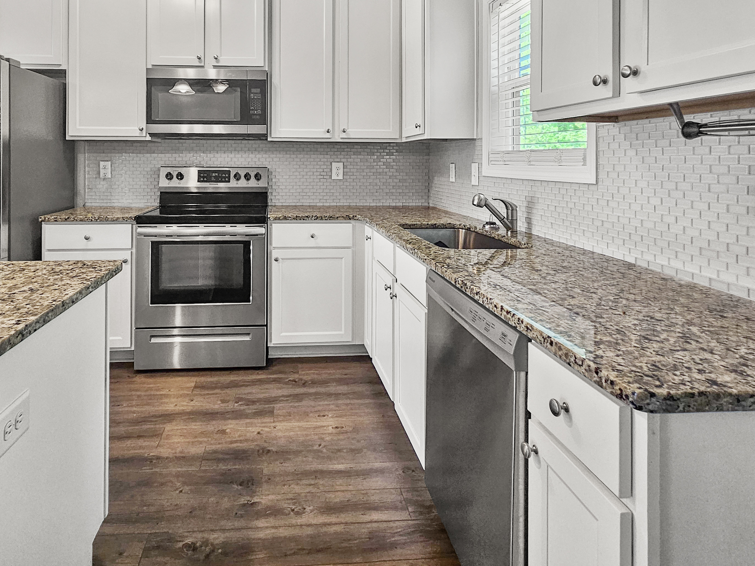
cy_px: 157
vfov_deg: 65.4
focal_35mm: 19
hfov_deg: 83.8
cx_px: 308
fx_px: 414
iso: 160
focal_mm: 2.2
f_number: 2.2
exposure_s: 1/60
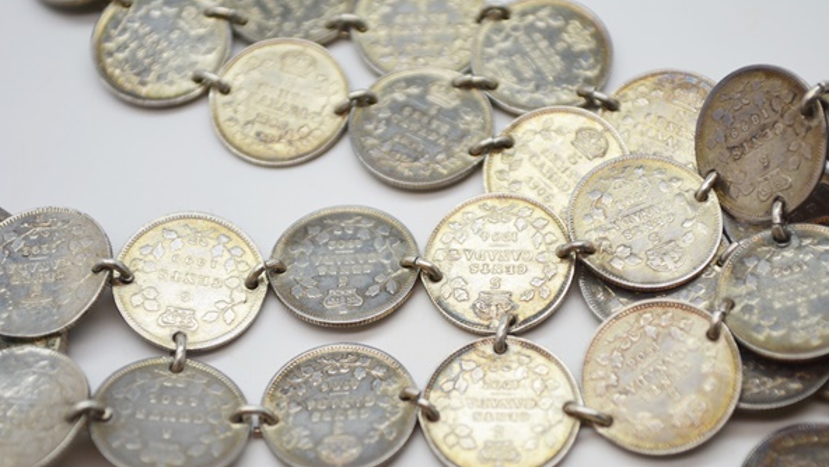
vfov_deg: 13.8
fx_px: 1924
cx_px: 419
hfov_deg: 24.3
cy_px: 272
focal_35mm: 88
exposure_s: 1/125
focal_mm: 55
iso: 220
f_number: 5.6
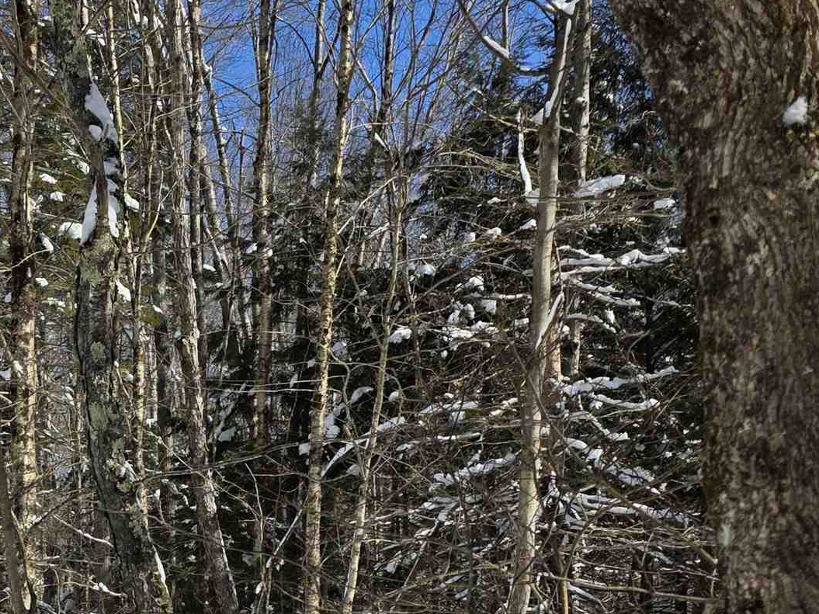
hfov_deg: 26.4
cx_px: -113
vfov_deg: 20.9
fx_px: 1585
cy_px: 663
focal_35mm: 67
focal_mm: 6.3
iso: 80
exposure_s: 1/4333
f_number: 1.7
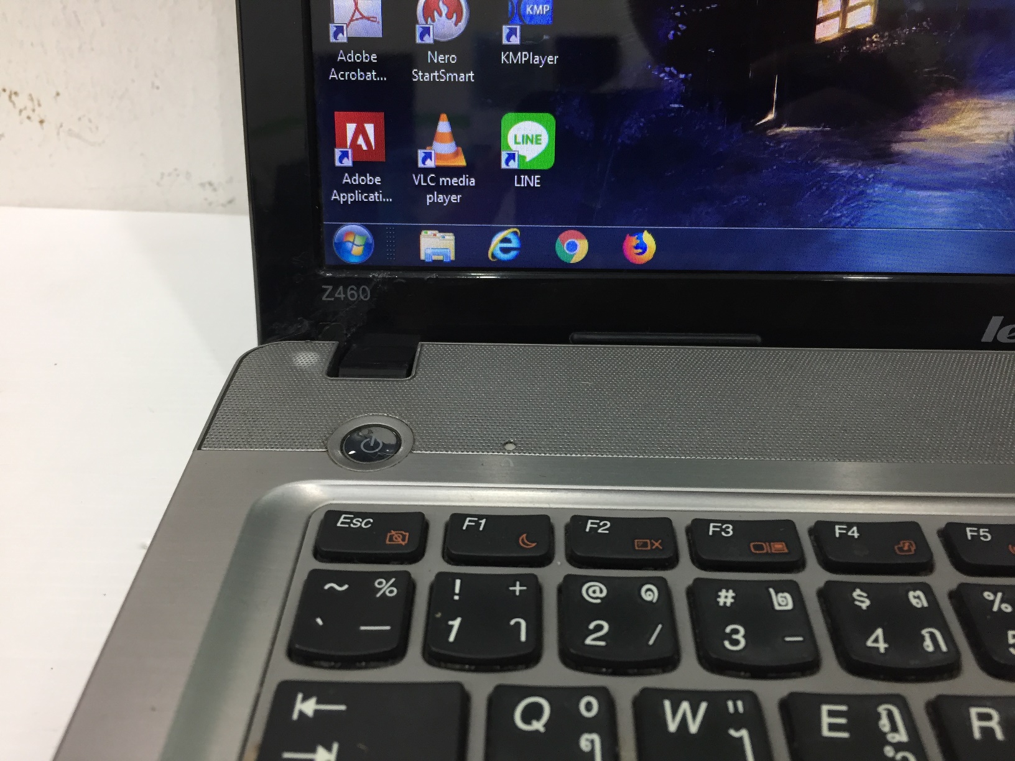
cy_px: 380
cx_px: 508
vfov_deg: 48.2
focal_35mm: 29
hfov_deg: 61.7
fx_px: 850
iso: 100
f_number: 2.2
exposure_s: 1/33
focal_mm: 4.15
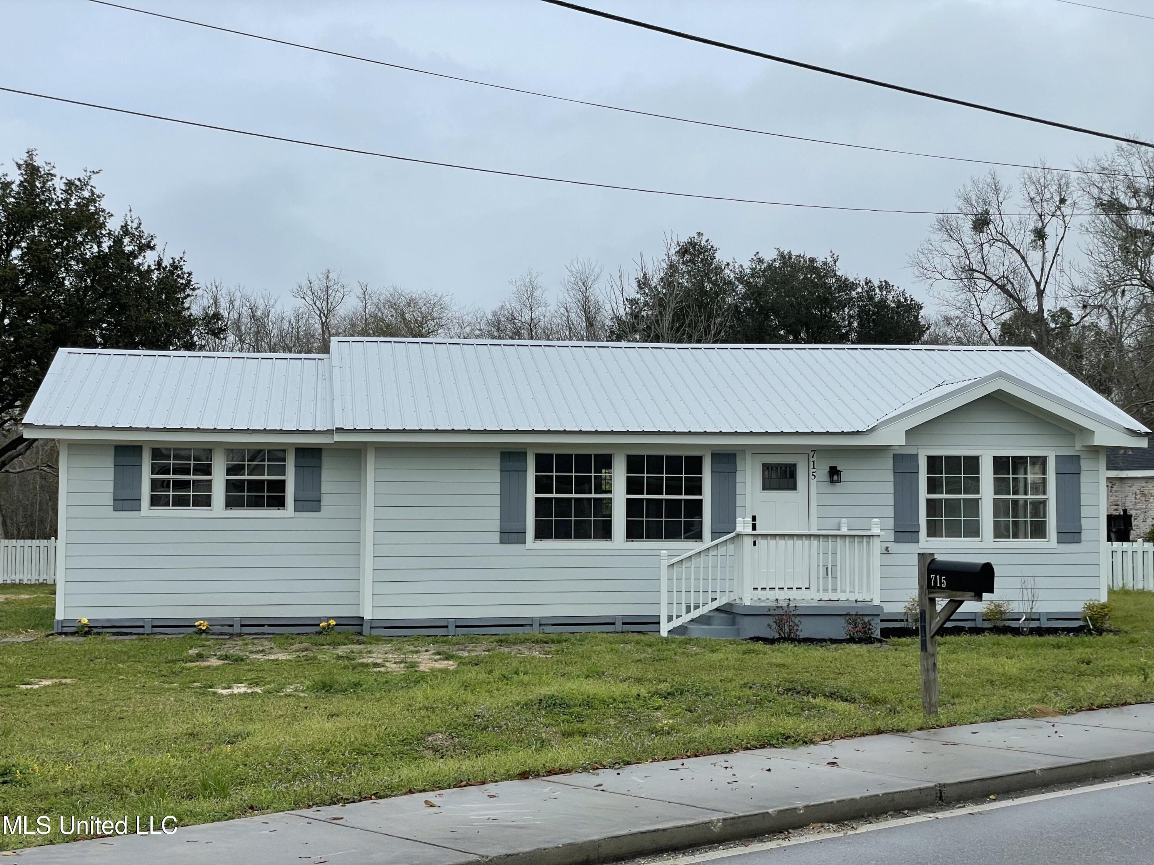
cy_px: 432
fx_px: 1734
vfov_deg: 28.0
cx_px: 577
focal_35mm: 52
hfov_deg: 36.8
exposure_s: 1/1996
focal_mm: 6
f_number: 2
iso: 25
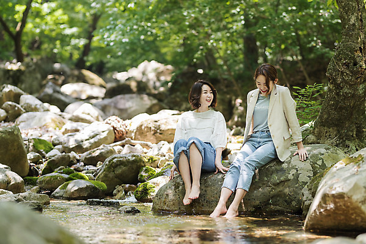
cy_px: 122
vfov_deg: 16.1
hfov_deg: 23.9
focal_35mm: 85
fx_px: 865
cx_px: 183
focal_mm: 85
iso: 320
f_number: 2
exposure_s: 1/640
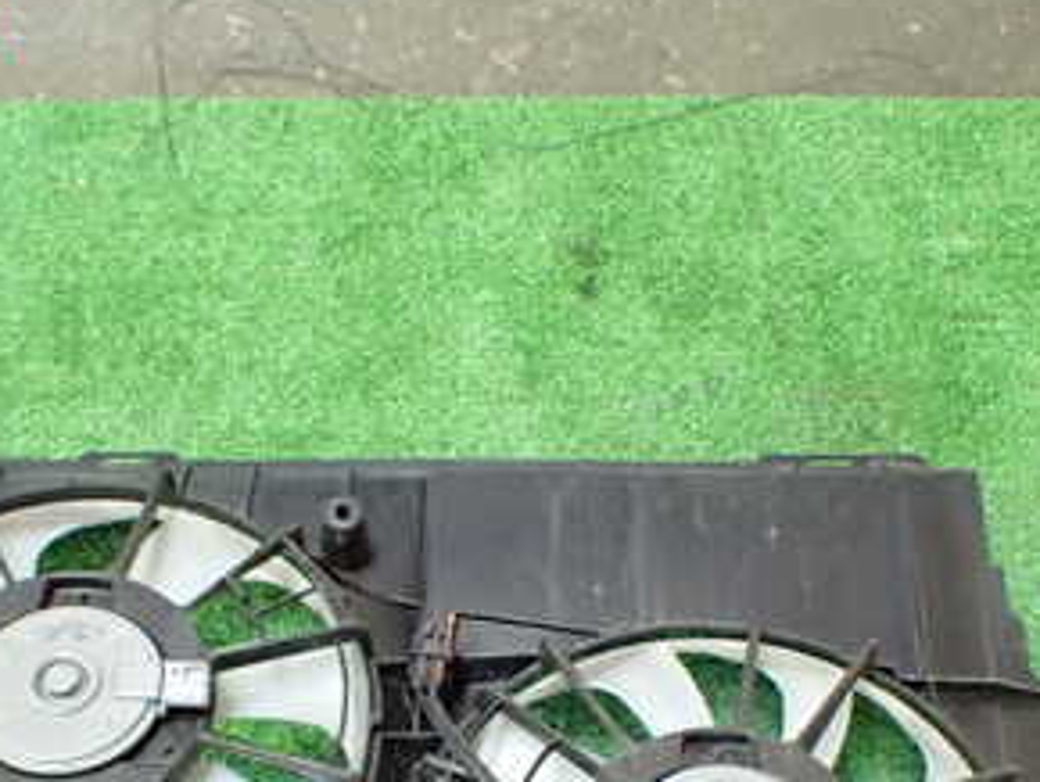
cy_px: 786
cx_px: 412
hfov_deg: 31.1
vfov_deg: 22.7
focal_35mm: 62
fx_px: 1864
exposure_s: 1/40
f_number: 2.3
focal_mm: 5.4
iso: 800
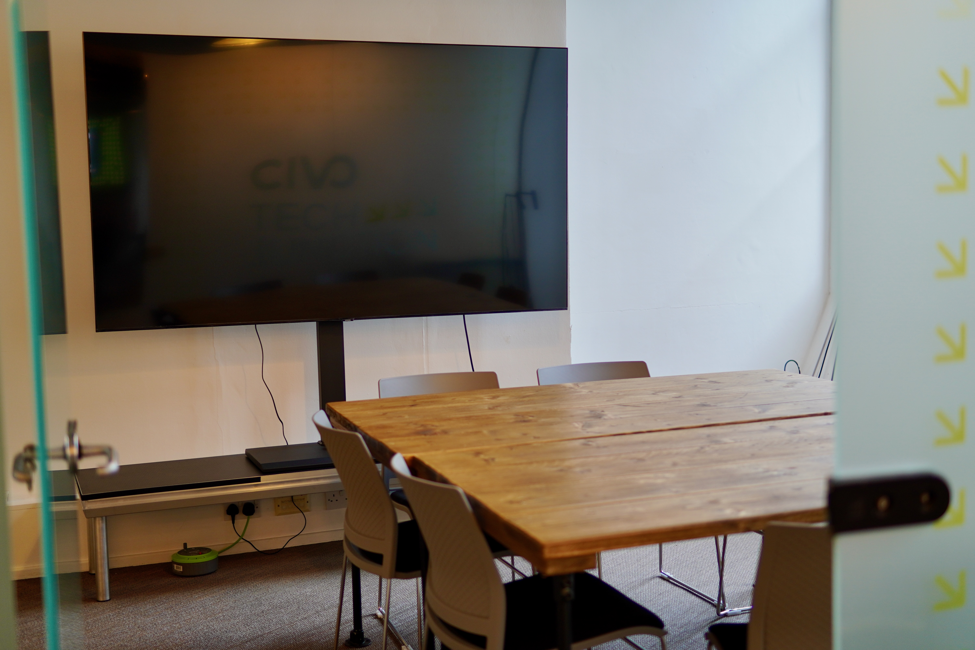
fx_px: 1219
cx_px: 488
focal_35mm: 45
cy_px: 325
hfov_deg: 43.6
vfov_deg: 29.9
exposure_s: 1/125
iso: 125
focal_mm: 30
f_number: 1.4
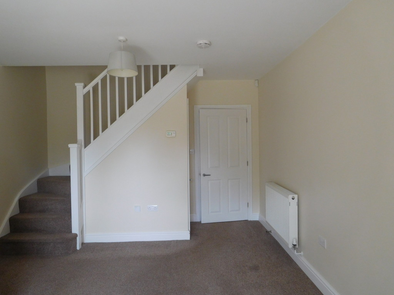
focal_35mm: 25
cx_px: 197
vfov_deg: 54.9
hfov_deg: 69.4
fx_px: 285
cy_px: 148
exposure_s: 1/30
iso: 250
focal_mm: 4.5
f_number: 3.4
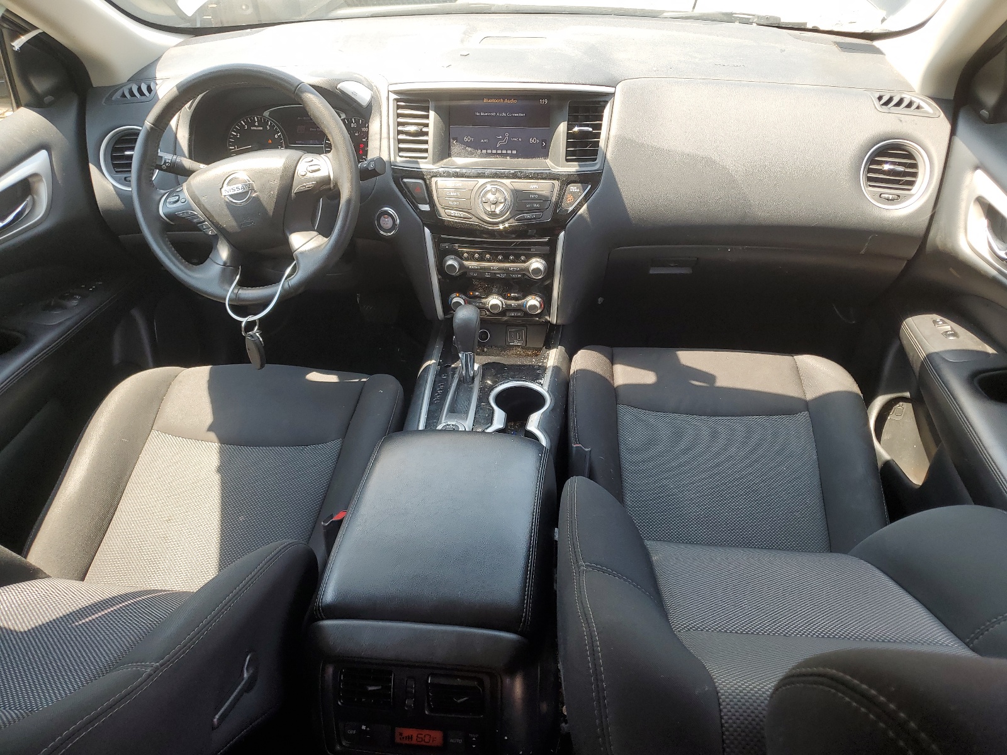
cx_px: 504
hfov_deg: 67.3
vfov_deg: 53.1
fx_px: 756
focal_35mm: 26
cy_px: 378
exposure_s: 1/244
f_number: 1.5
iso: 50
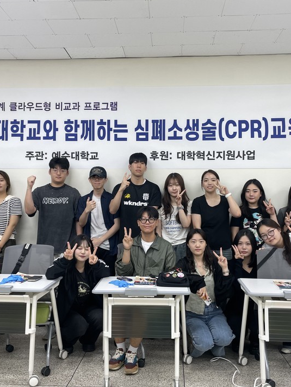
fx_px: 392
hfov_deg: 40.7
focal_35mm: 35
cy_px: 192
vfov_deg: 52.6
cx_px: 149
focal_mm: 4.2
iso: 80
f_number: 1.6
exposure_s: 1/120
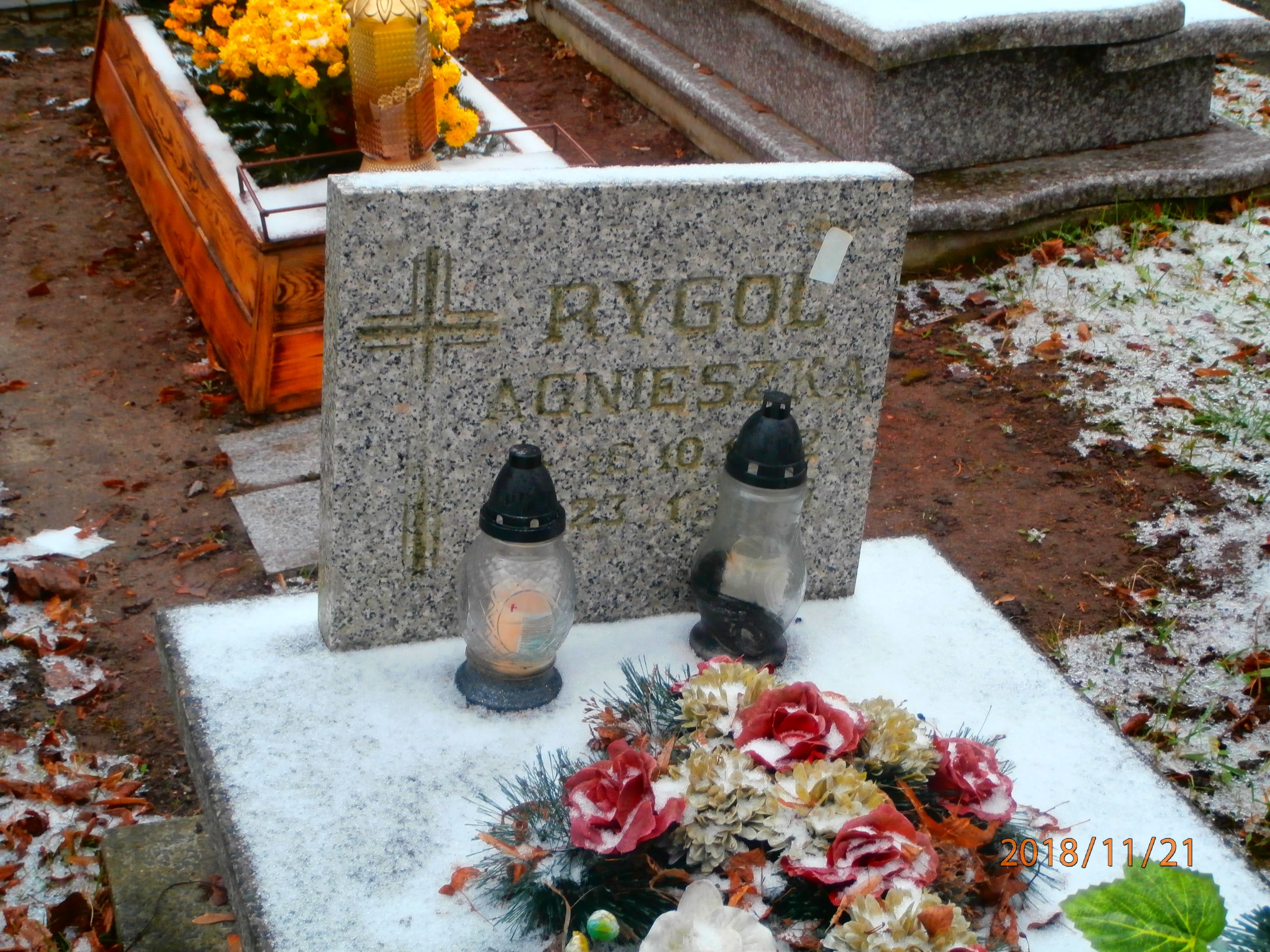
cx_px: 635
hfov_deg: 33.8
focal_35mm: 57
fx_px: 2091
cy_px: 476
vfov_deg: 25.7
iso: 200
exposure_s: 1/80
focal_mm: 10.11
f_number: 4.5
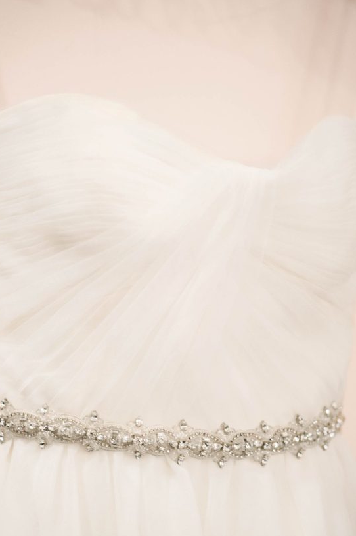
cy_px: 304
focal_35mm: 132
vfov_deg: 15.5
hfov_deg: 10.4
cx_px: 183
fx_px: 1961
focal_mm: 105
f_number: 3
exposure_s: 1/50
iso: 1600
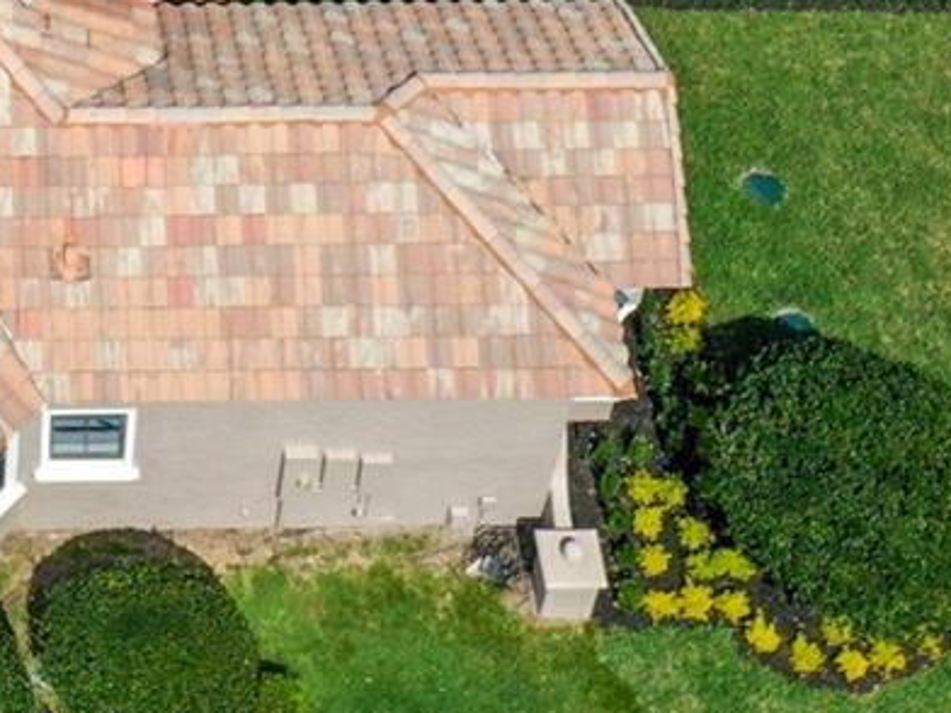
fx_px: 3022
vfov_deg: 12.4
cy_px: -558
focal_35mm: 110
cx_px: -143
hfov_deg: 17.2
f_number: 5.6
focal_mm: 10.26
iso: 200
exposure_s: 1/500
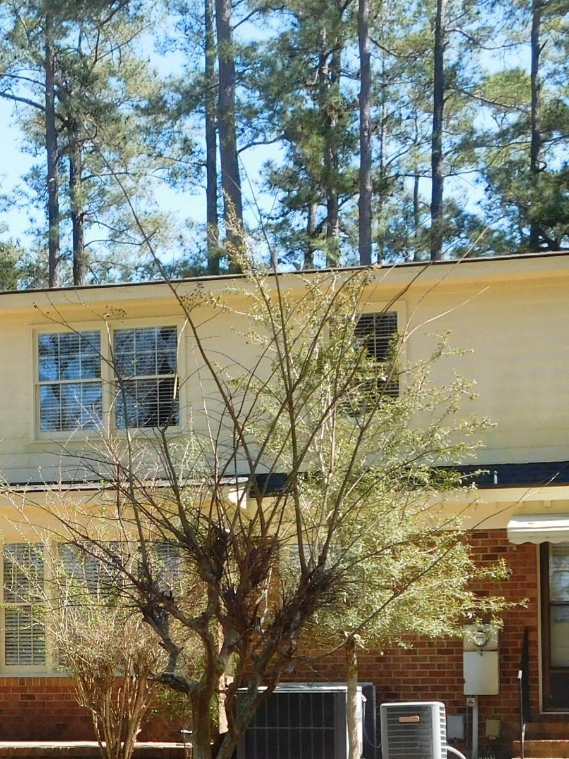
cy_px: 571
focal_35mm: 90
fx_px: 1972
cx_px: 20
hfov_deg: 16.1
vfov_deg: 21.6
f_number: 3.5
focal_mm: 6.3
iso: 125
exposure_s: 1/400
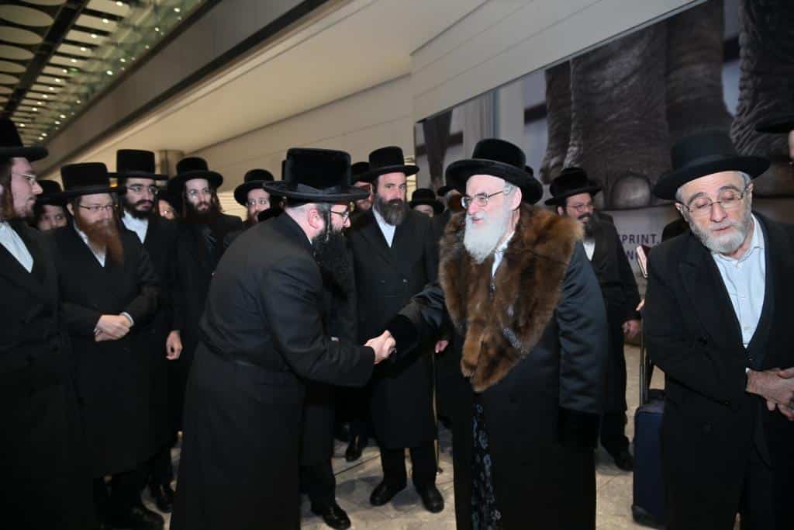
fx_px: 529
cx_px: 397
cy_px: 265
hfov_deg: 73.7
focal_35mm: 24
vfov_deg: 53.1
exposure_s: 1/200
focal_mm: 24
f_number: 4
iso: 640
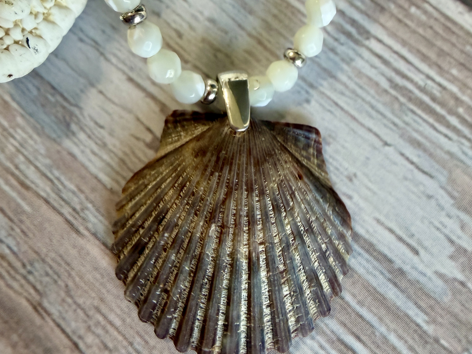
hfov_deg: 55.3
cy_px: 175
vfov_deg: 42.9
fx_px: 450
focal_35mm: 33
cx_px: 232
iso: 250
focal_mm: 2.22
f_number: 2.2
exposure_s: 1/120
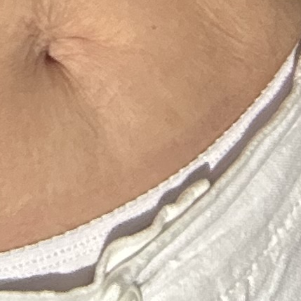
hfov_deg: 8.8
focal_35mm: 191
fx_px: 1879
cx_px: -225
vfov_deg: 6.3
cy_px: -1107
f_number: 1.9
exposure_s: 1/1859
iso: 25
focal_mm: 2.69
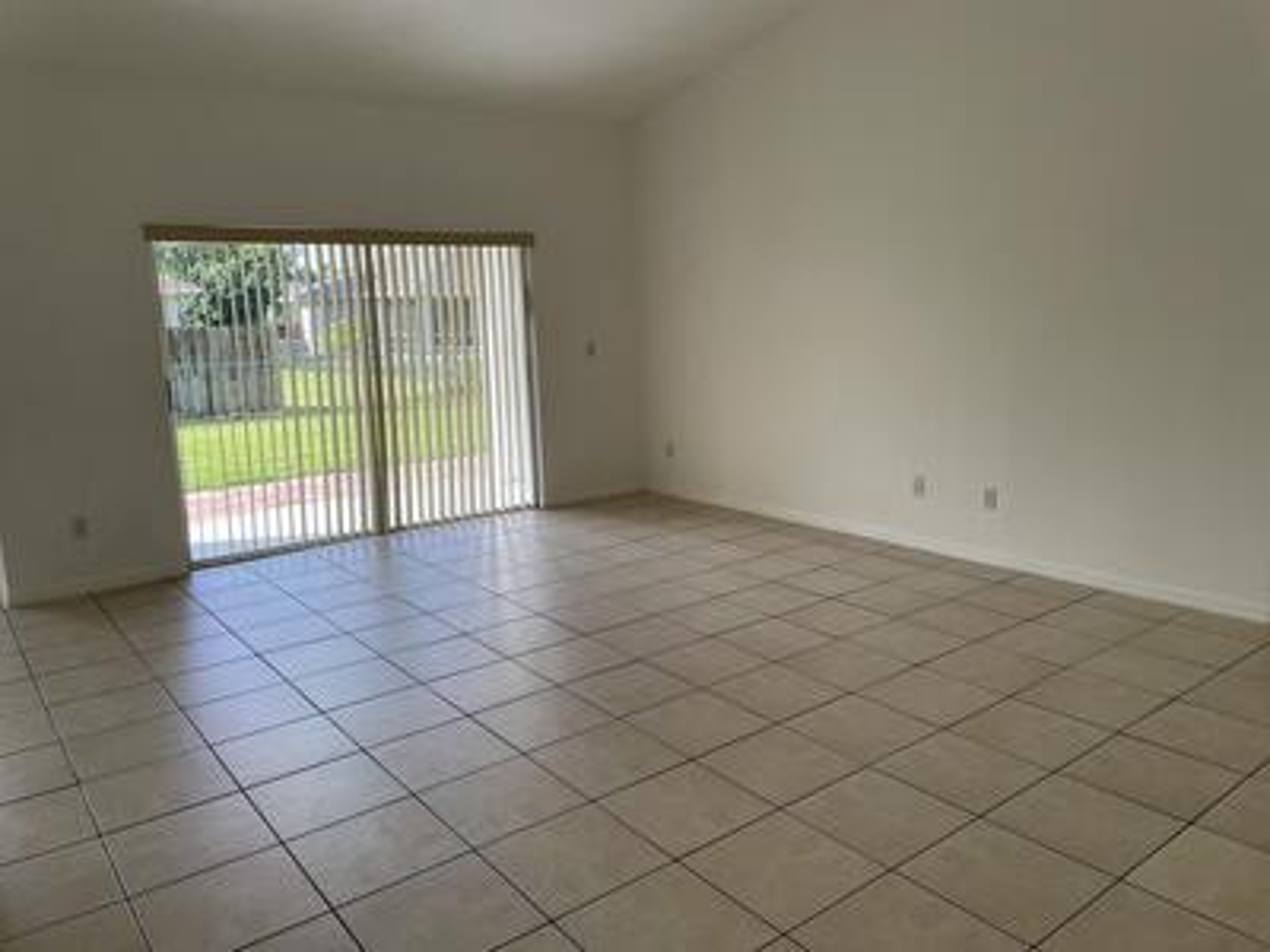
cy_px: 476
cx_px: 635
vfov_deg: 53.1
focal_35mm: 26
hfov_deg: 67.3
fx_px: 954
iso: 40
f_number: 1.6
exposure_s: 1/120
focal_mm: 4.2
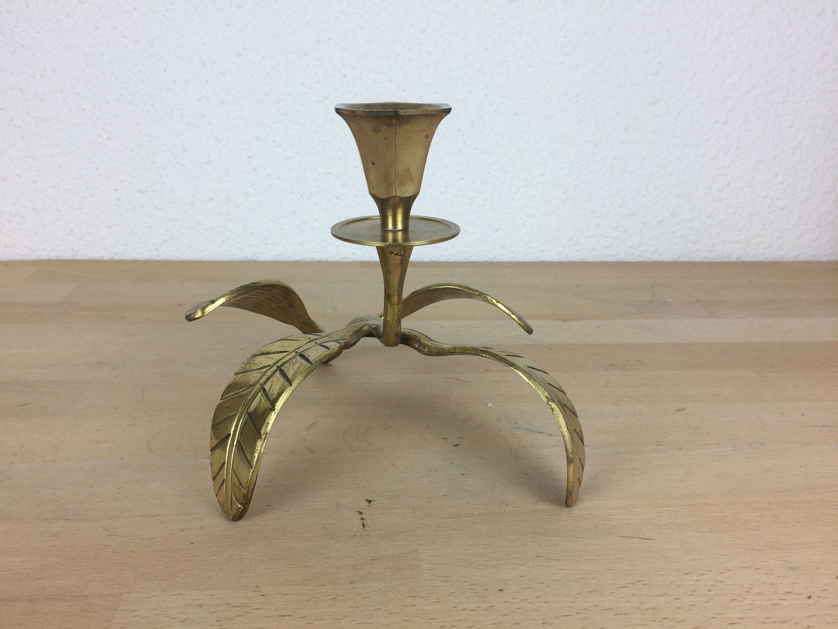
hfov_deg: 61.7
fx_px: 702
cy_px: 314
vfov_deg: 48.2
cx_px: 419
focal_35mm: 29
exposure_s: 1/100
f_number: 2.2
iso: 50
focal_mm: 4.15
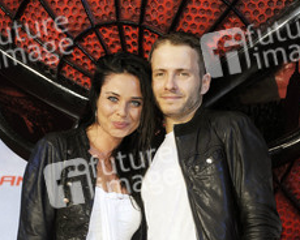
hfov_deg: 7.4
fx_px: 2317
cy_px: 243
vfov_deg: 5.9
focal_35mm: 261
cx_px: 149
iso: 640
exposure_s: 1/160
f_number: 5.6
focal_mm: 160
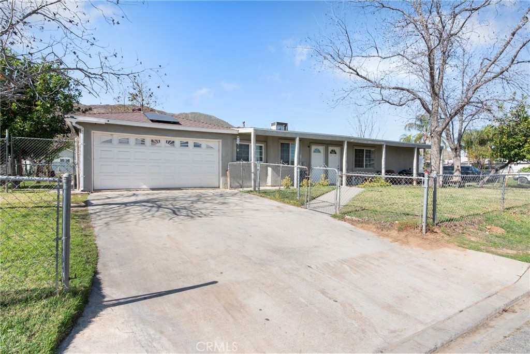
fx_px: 294
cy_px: 177
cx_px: 265
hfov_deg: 84.0
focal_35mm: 20
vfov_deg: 61.9
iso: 250
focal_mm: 20
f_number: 11
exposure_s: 1/125
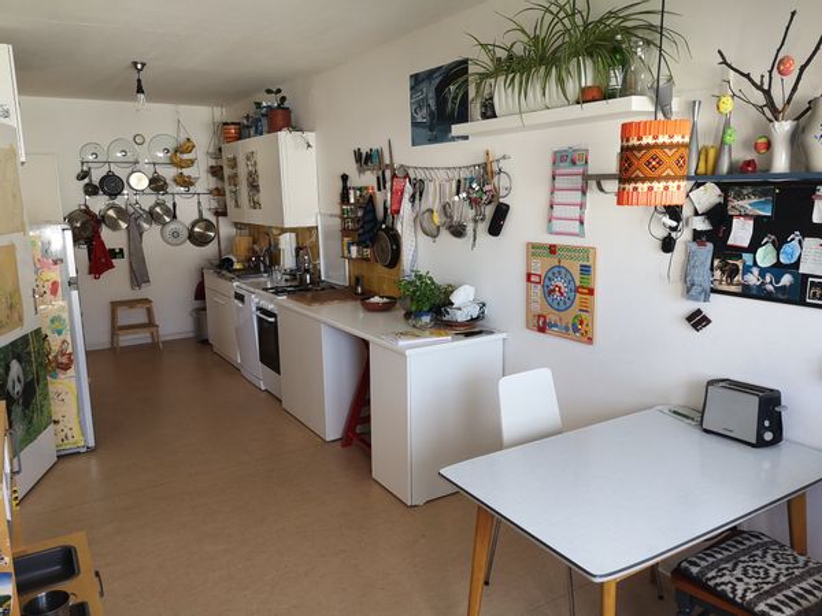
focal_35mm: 27
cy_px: 308
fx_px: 641
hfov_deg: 65.3
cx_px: 411
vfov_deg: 51.4
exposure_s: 1/50
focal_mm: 3.95
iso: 64
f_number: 1.8
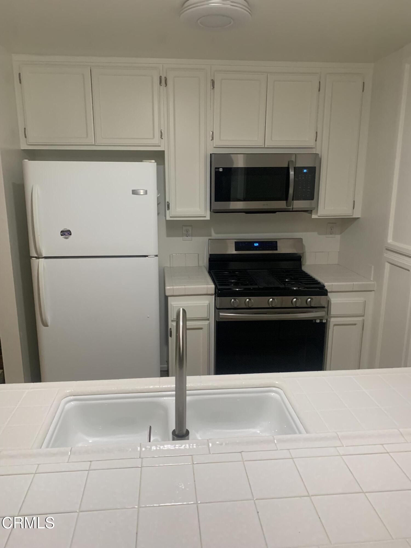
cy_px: 274
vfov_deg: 67.3
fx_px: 412
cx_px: 206
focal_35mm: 26
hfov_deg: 53.1
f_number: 1.8
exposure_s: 1/60
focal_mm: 4.25
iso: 160
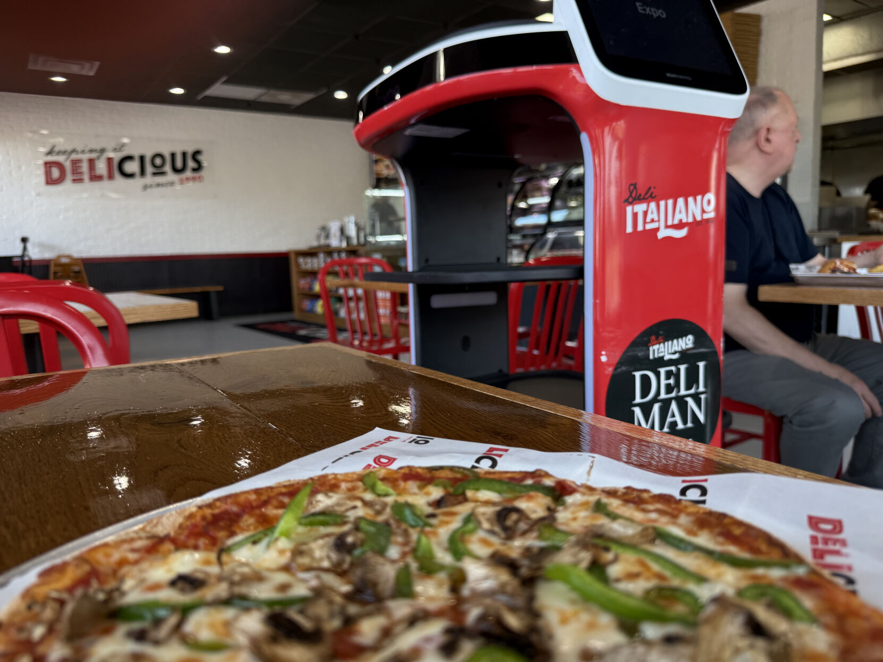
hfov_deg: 71.6
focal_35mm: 24
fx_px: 612
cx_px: 442
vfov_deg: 56.8
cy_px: 331
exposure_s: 1/120
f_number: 1.78
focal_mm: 6.76
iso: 80
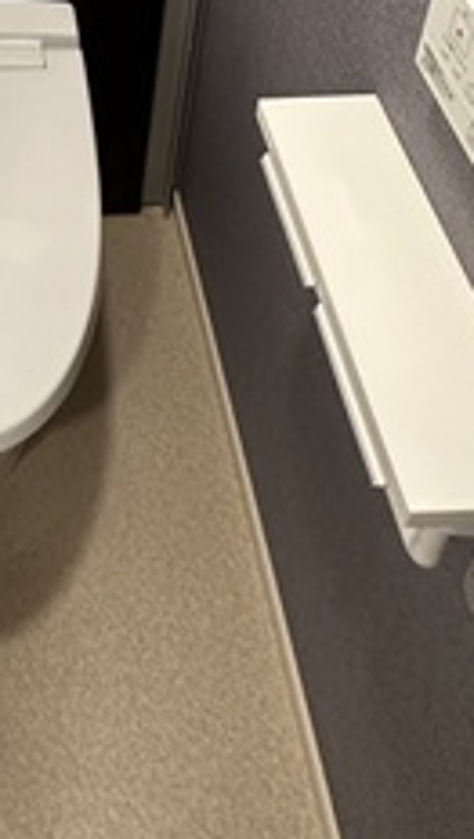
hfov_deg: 24.4
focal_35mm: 46
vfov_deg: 32.4
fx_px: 1025
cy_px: -275
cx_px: -42
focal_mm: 2.22
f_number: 2.2
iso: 320
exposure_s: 1/60
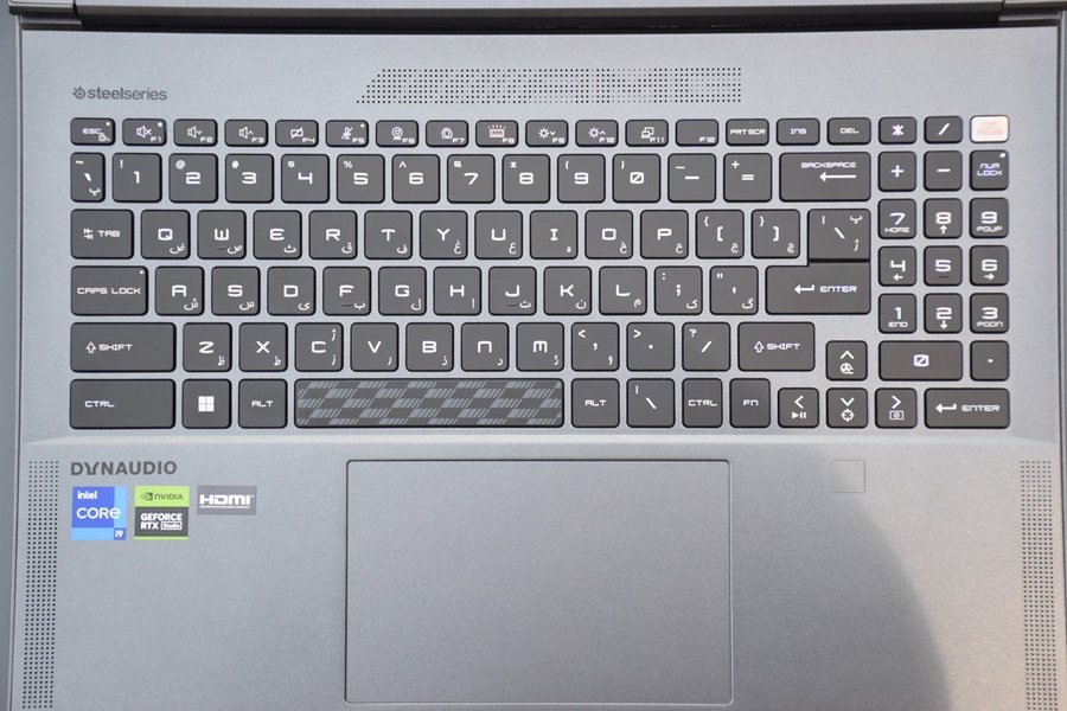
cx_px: 534
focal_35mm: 75
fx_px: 2223
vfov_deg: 18.2
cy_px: 356
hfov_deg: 27.0
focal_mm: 50
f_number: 4.8
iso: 1250
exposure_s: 1/30
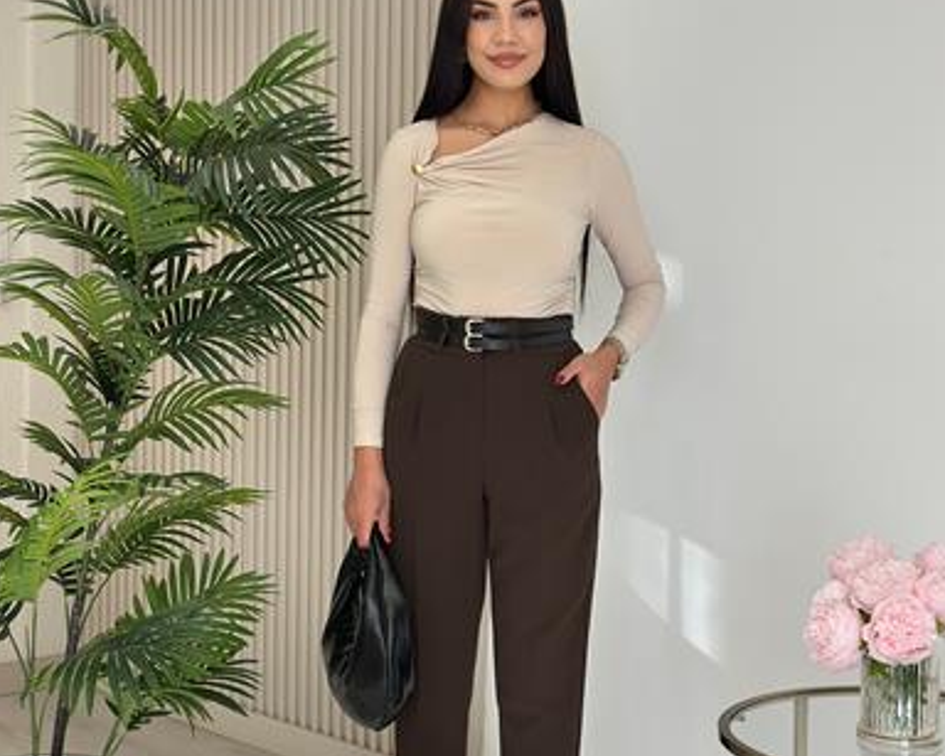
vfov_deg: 23.5
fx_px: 1817
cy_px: 388
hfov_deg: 29.1
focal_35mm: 65
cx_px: 482
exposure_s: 1/411
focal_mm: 6.86
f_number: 1.78
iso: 80
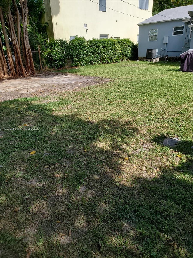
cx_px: 96
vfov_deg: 67.3
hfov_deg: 53.1
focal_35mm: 26
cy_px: 129
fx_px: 193
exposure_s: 1/783
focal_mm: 4.3
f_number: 2.4
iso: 50
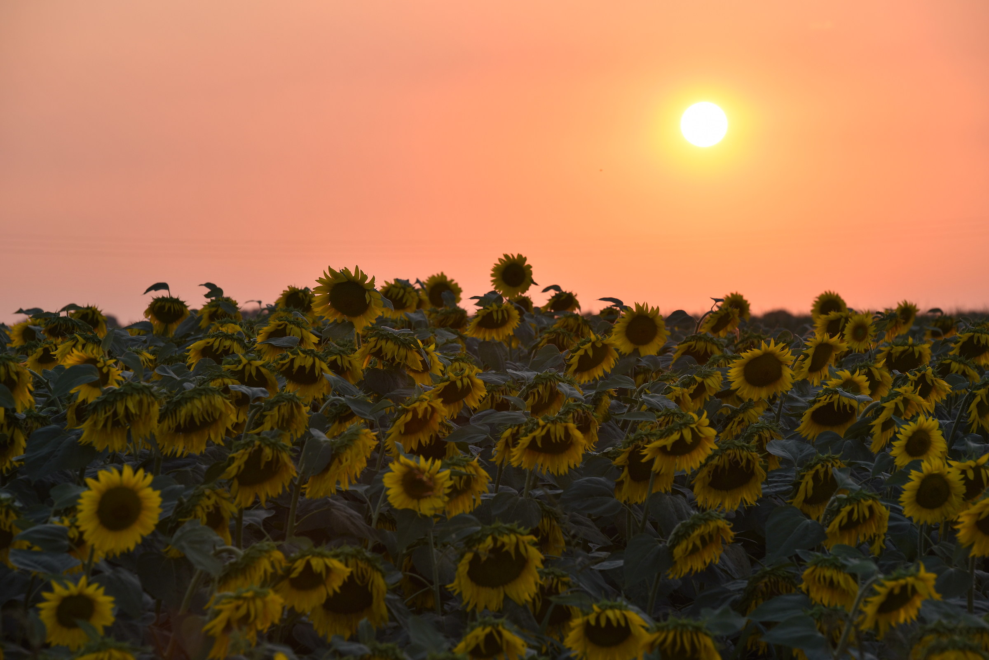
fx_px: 4534
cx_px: 494
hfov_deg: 12.4
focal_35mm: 165
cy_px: 330
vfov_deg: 8.3
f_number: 8
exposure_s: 1/400
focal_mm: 165
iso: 200
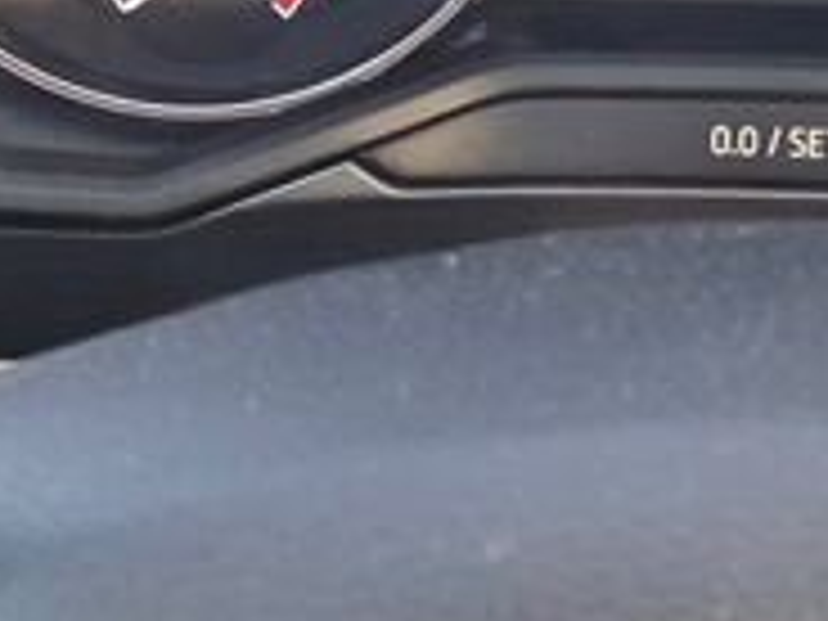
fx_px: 3062
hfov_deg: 15.2
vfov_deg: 11.5
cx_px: 774
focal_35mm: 128
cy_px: -14
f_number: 1.8
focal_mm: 5.4
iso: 160
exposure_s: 1/180
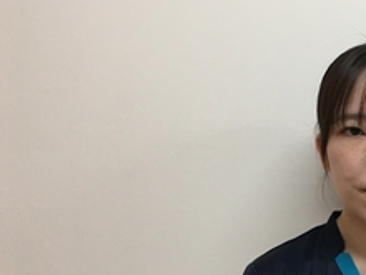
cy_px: 194
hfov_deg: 27.2
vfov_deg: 22.1
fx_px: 698
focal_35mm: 66
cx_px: 391
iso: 25
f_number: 2.2
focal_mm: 4.15
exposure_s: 1/30
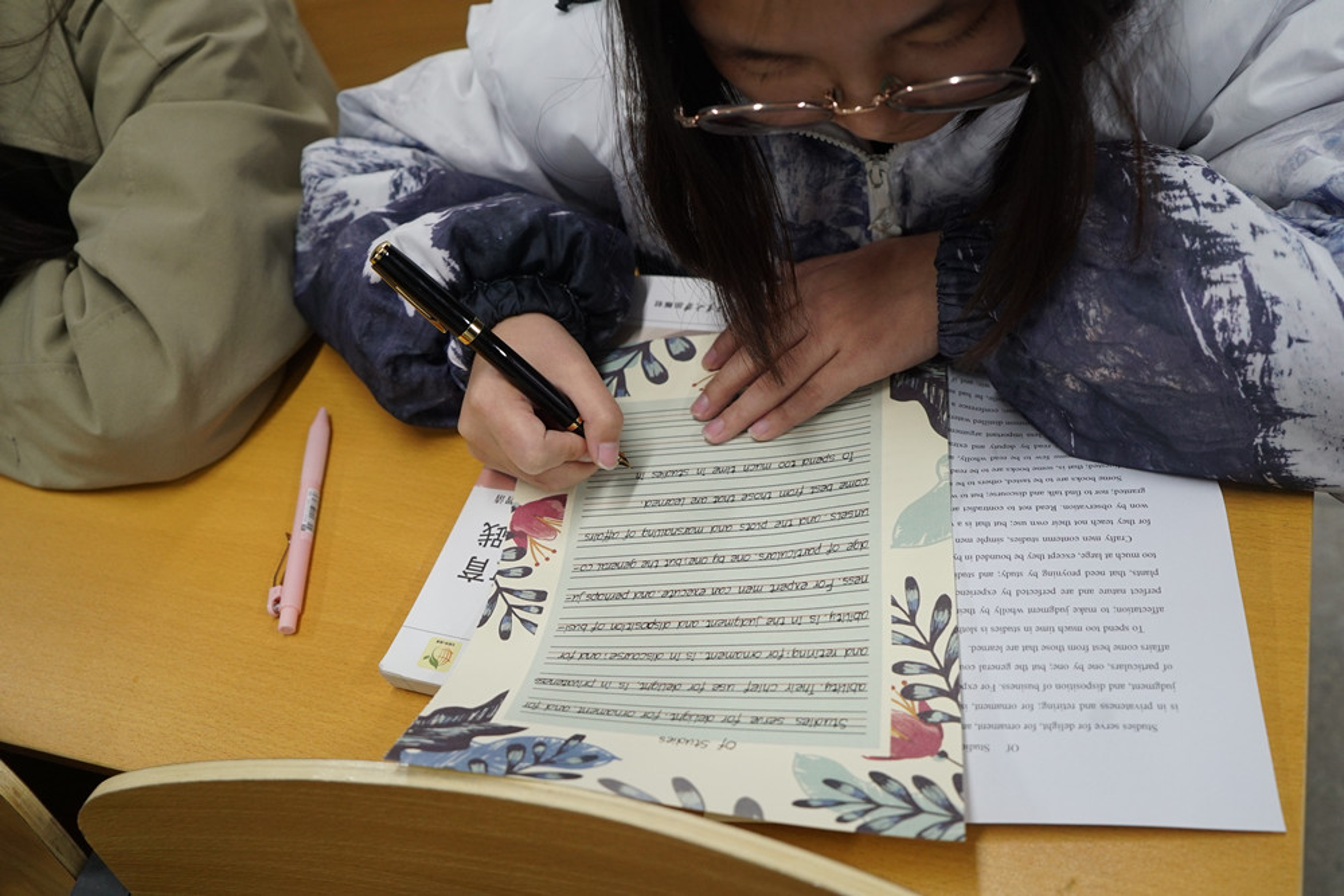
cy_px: 448
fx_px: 1232
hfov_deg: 57.2
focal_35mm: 33
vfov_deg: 40.0
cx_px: 672
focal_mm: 33
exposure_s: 1/160
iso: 1250
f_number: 4
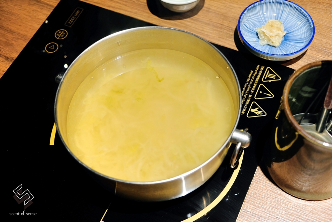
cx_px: 166
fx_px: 433
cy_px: 111
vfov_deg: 28.7
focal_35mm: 47
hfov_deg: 41.9
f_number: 3.6
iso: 400
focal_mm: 31.5
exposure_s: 1/75
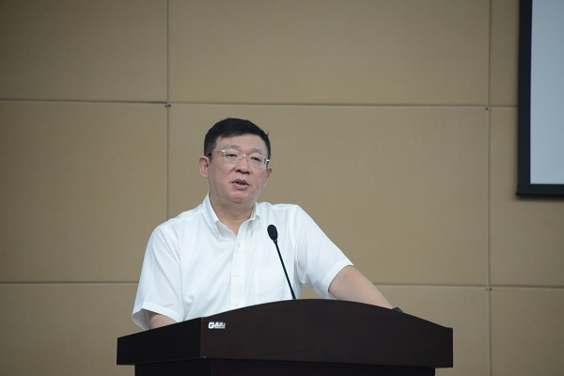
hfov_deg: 6.9
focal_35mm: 300
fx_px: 4700
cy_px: 188
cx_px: 282
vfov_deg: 4.6
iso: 2000
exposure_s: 1/25
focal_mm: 300
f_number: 5.6
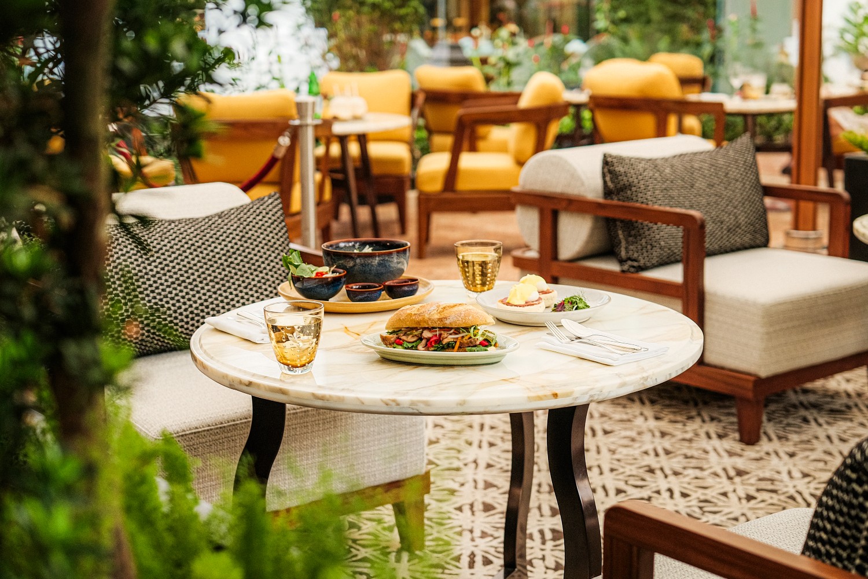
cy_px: 290
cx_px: 434
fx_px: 988
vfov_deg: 32.6
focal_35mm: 41
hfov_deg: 47.4
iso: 640
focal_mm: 27
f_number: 1.6
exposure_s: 1/125
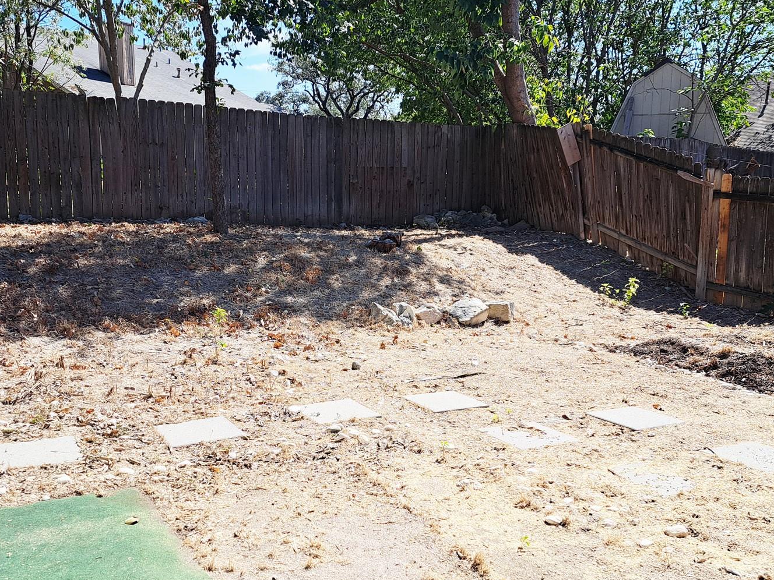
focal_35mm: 37
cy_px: 324
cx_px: 350
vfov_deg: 38.6
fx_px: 827
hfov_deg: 50.1
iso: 50
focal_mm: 5.23
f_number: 1.8
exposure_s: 1/1294
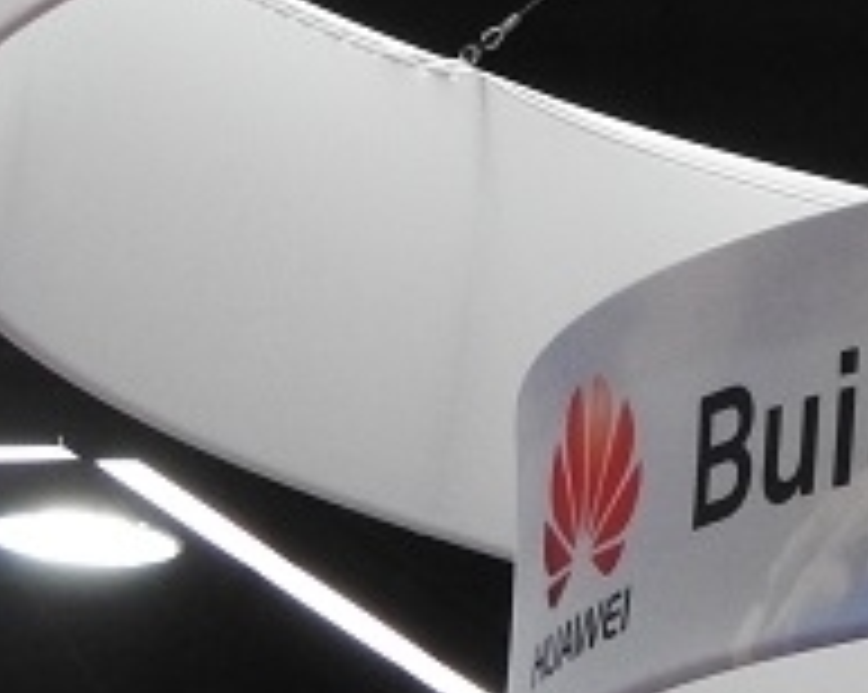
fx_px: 11959
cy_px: -112
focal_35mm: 466
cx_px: 1696
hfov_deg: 4.1
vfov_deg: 3.3
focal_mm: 20.6
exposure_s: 1/25
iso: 400
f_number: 5
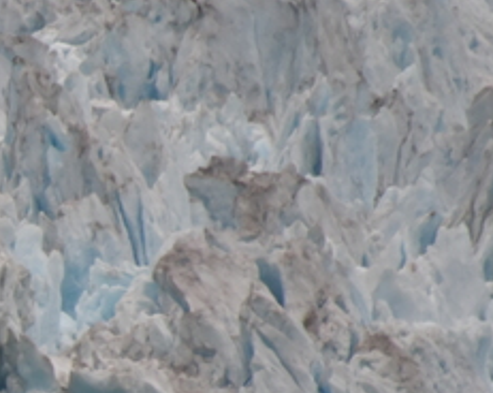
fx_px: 22767
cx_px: -559
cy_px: 444
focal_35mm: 1563
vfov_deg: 1.0
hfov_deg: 1.2
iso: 1100
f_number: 5.6
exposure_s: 1/640
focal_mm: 300
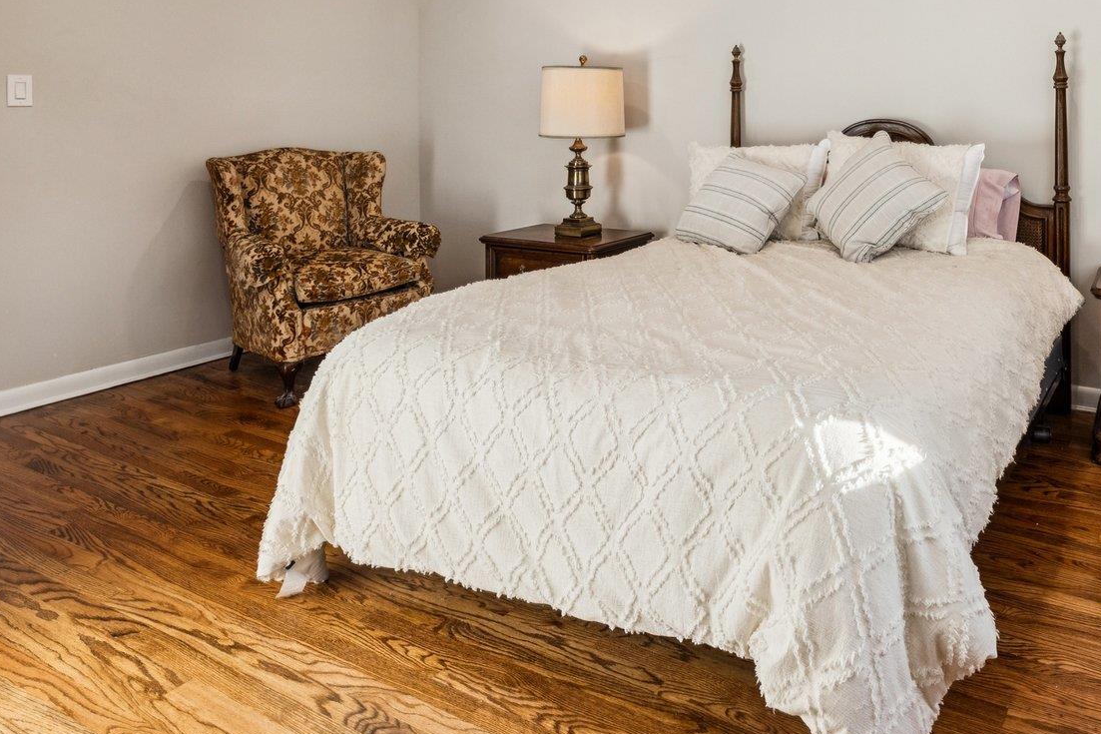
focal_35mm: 26
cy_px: 86
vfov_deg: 45.4
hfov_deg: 66.5
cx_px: 777
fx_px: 795
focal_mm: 14
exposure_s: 1/125
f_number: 9
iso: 640
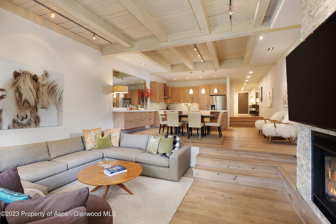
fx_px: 159
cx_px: 168
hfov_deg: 93.3
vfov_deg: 70.5
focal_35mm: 17
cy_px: 112
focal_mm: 17
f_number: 7.1
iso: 160
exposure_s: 1/13
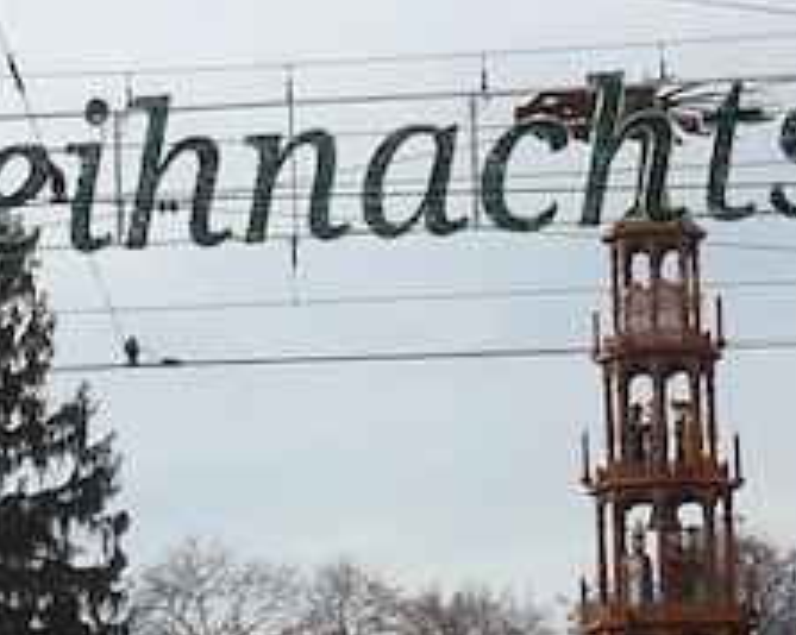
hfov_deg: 11.7
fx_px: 3884
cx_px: 168
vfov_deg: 9.3
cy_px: 449
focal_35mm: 165
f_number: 2.9
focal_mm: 6
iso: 100
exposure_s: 1/800
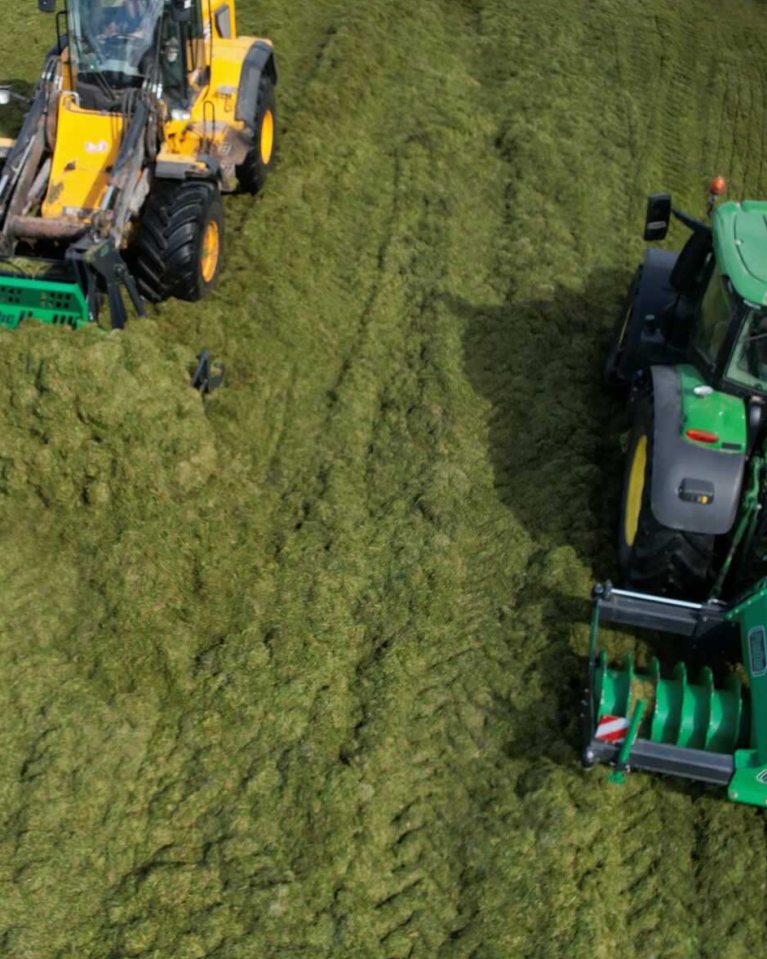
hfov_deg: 33.3
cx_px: 301
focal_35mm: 45
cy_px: 430
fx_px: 1277
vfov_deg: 41.1
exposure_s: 1/1500
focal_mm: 8.38
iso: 140
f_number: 2.8
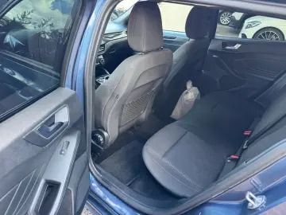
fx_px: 198
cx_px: 143
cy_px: 108
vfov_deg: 56.8
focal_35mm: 24
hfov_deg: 71.6
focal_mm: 6.76
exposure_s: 1/91
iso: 200
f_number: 1.78
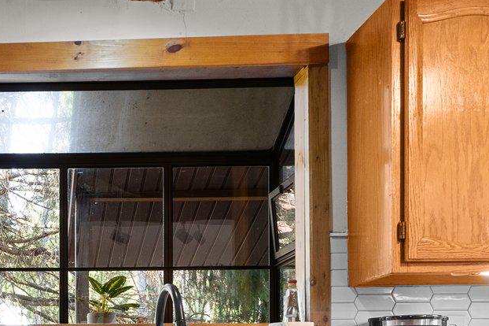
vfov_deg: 22.4
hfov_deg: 32.6
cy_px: 382
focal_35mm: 56
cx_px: -5
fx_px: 760
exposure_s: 1/10
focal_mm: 17
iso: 640
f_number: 8
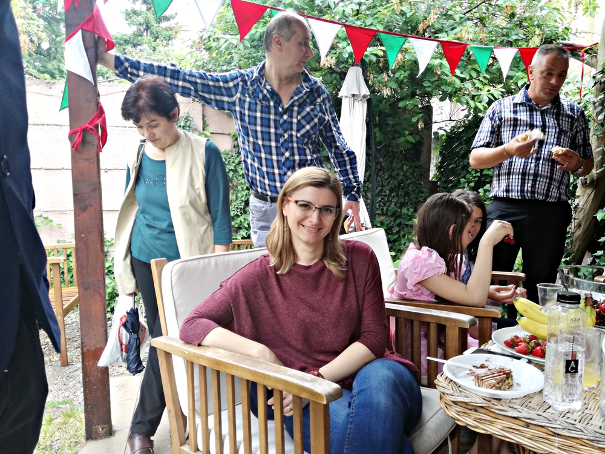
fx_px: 472
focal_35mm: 27
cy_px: 227
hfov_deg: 65.3
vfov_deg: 51.4
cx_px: 302
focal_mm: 3.79
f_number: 2
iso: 80
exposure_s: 1/33.3
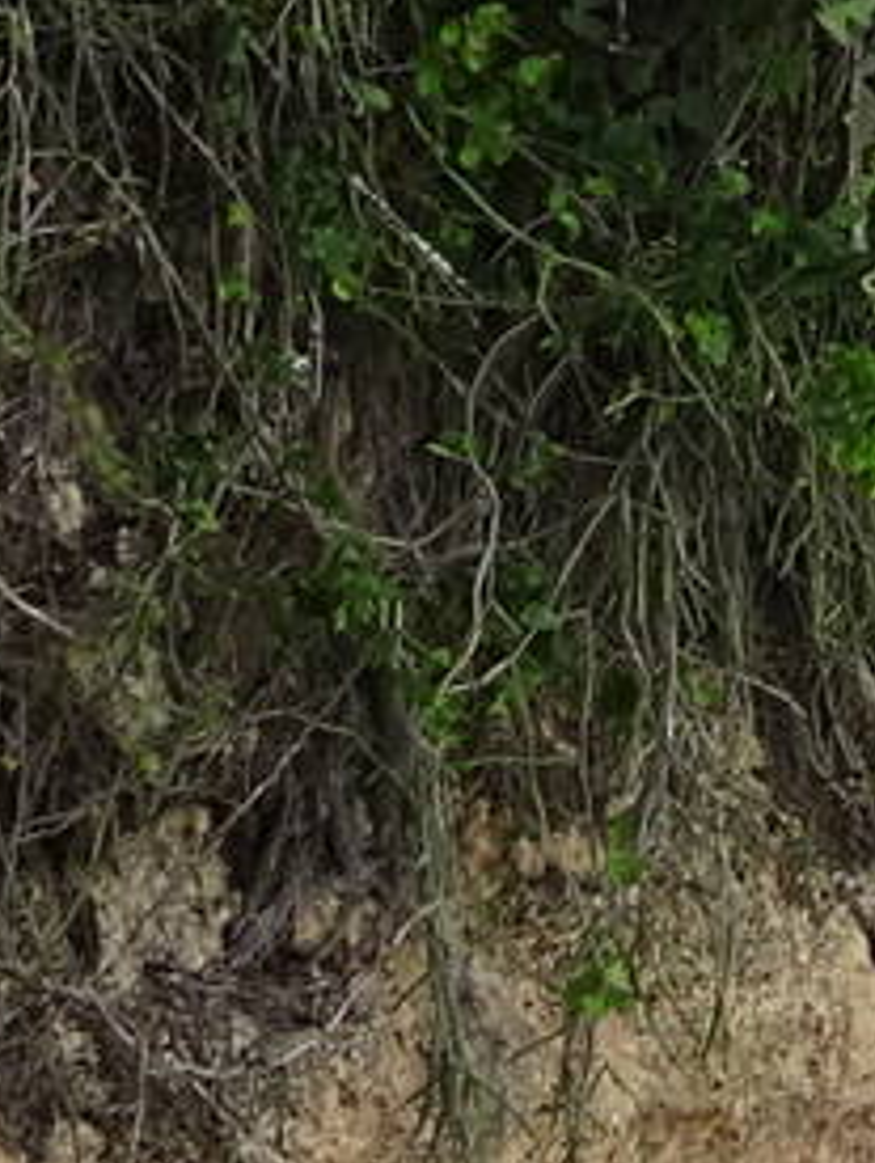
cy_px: -685
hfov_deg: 5.9
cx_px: 2029
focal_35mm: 244
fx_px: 8205
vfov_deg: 7.9
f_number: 4
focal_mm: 5.98
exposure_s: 1/160
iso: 80
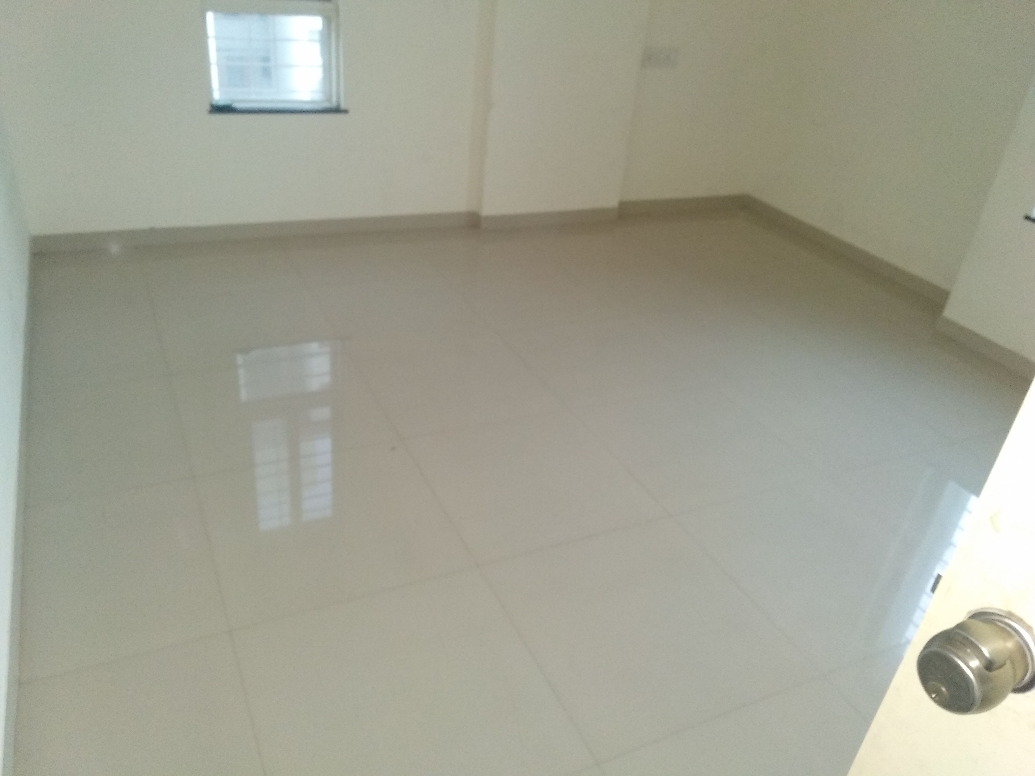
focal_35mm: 26
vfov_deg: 53.1
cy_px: 388
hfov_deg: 67.3
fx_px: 777
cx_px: 518
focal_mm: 3.81
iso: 800
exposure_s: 1/17
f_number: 2.2
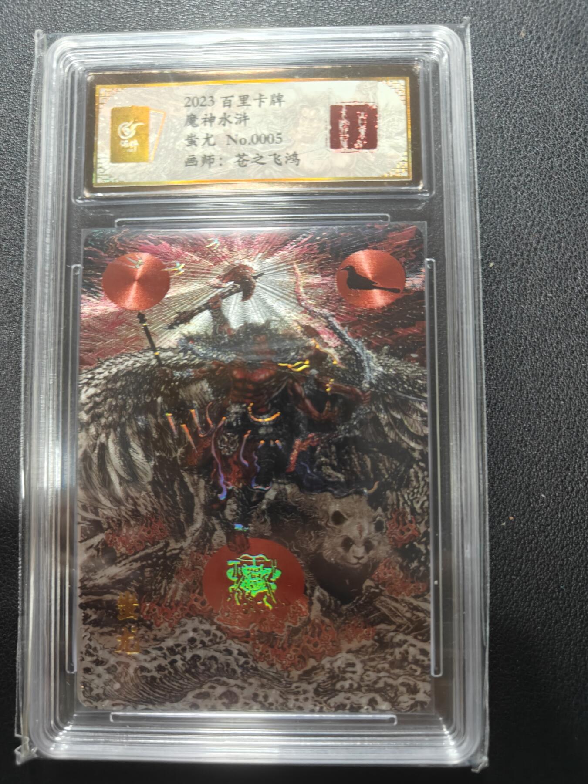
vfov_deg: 71.6
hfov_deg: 56.8
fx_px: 544
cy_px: 392
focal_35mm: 24
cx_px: 294
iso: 160
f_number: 1.8
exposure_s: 1/45
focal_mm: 5.59
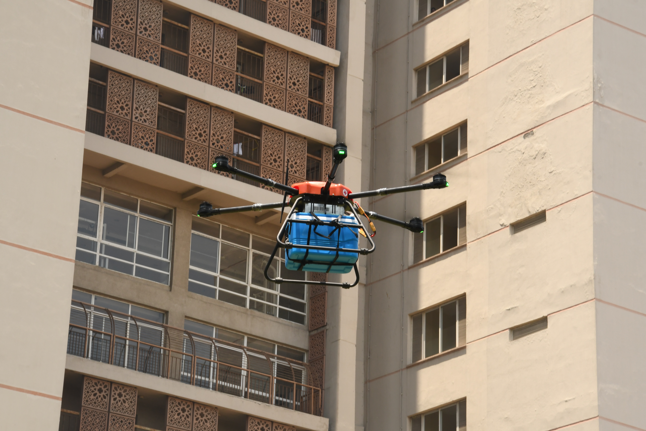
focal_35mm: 120
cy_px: 216
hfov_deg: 17.1
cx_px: 323
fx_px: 2153
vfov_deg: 11.4
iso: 400
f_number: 16
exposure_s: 1/125
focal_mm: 80
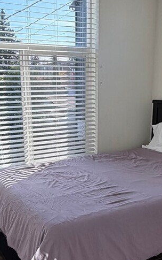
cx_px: 74
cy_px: 173
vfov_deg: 44.6
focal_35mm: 44
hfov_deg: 29.2
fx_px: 311
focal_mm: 2.22
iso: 40
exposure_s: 1/223
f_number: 2.2
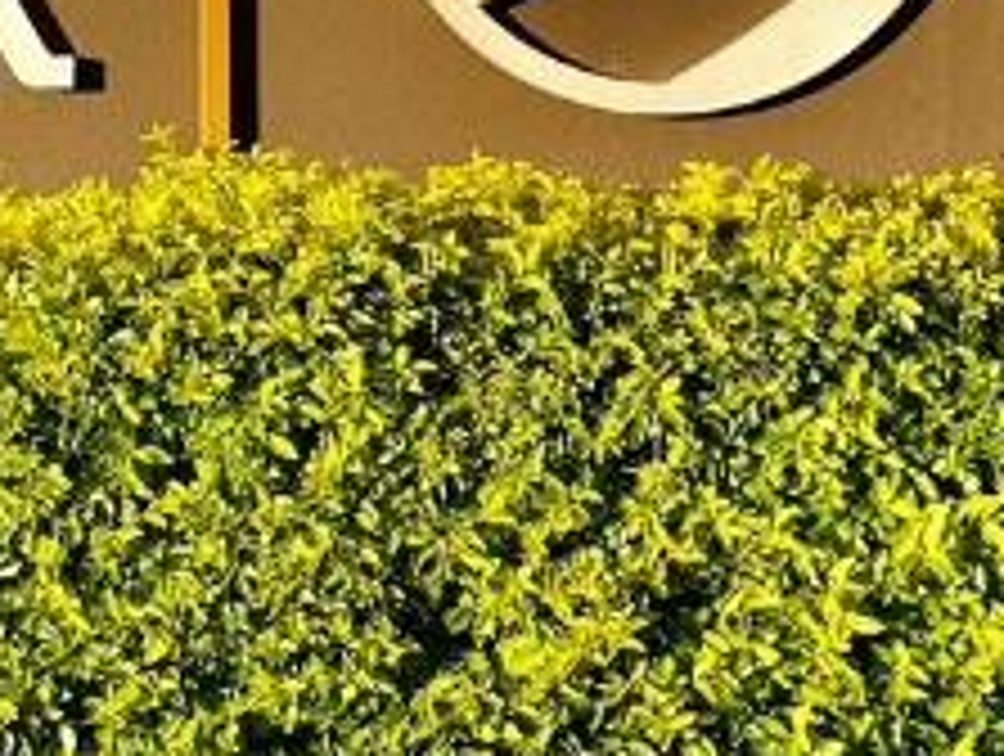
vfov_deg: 13.4
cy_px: 81
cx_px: -14
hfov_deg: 17.4
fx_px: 3196
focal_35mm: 110
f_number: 1.78
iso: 80
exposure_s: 1/2611
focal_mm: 6.76
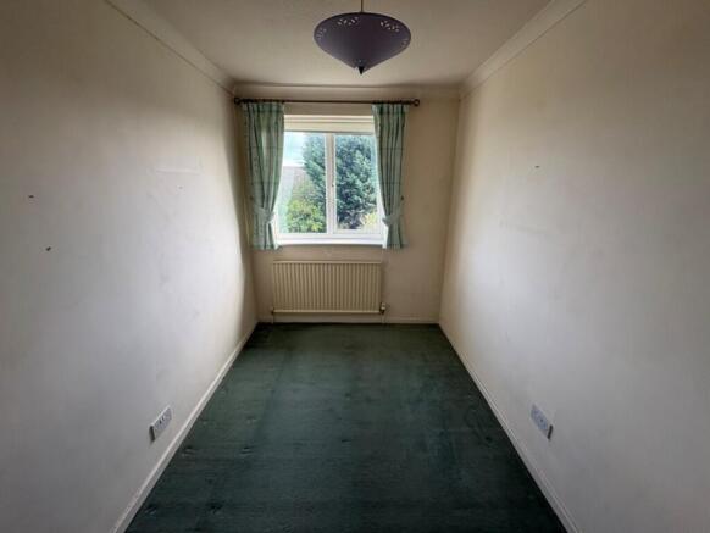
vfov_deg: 85.7
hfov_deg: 102.0
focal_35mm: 14
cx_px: 355
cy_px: 266
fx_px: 287
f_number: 2.2
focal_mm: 2.22
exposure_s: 1/99
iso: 64
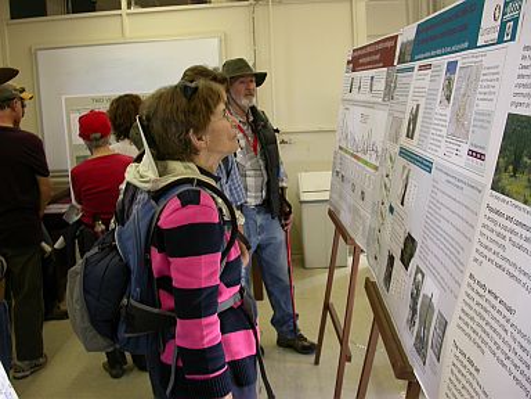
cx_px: 266
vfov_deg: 37.7
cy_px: 200
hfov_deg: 49.0
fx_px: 583
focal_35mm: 38
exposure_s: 1/53.3
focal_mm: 7.85
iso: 100
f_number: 2.6
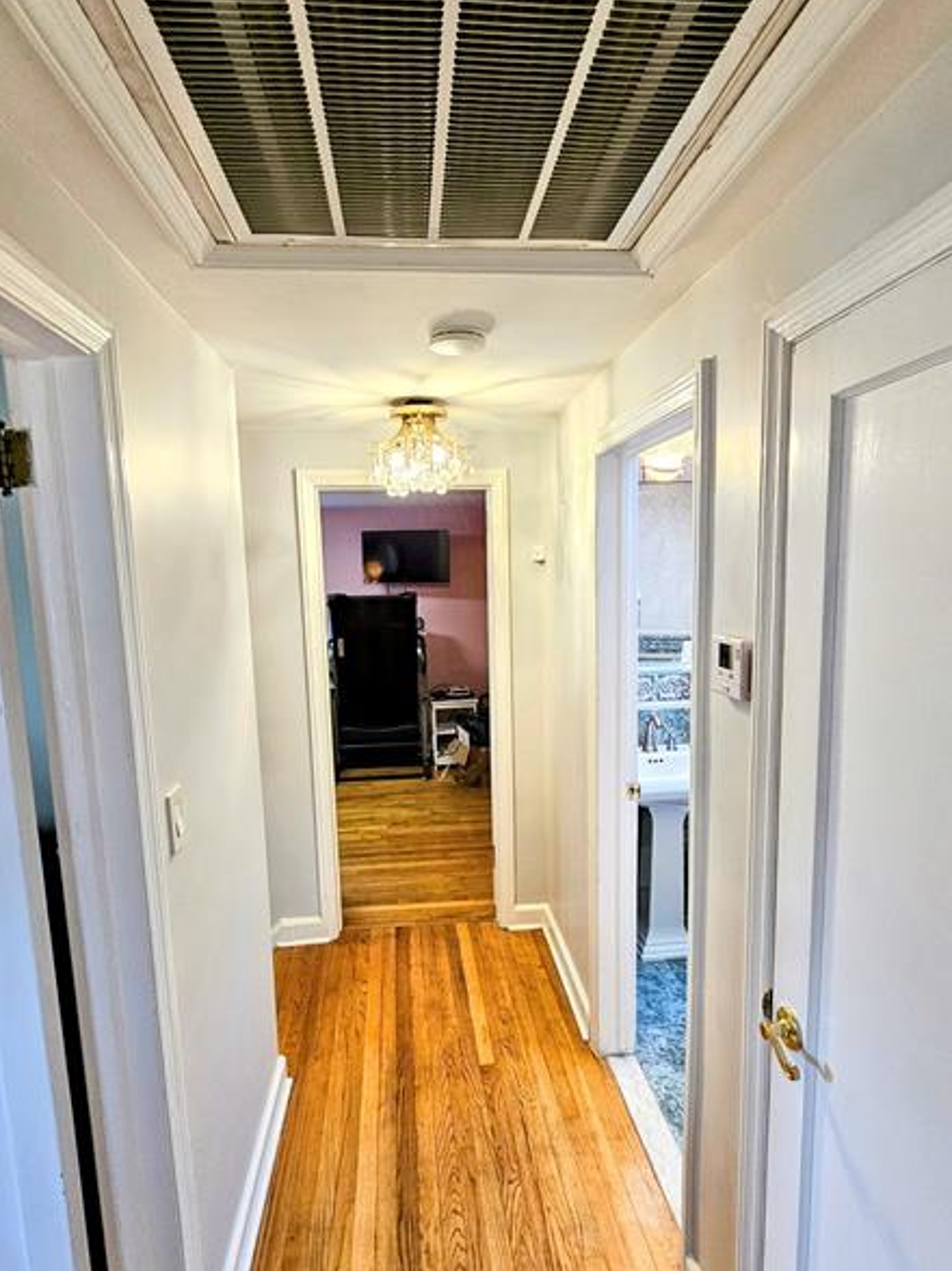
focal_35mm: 17
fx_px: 624
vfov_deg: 91.0
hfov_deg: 74.7
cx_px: 467
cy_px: 667
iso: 250
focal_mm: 2.2
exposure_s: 1/60
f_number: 2.2
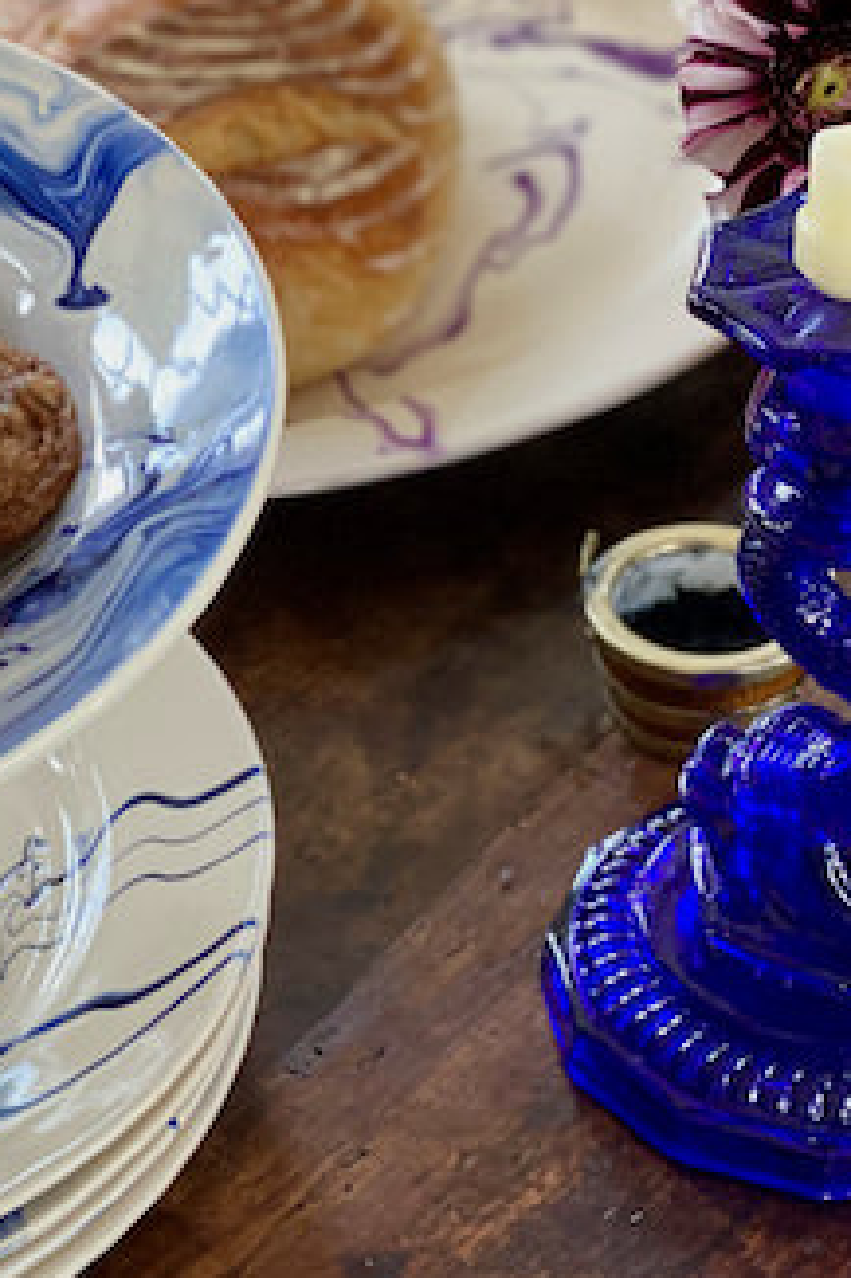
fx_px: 4153
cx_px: 135
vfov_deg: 17.5
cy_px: 578
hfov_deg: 11.6
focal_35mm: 117
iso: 250
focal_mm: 6
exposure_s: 1/115
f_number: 2
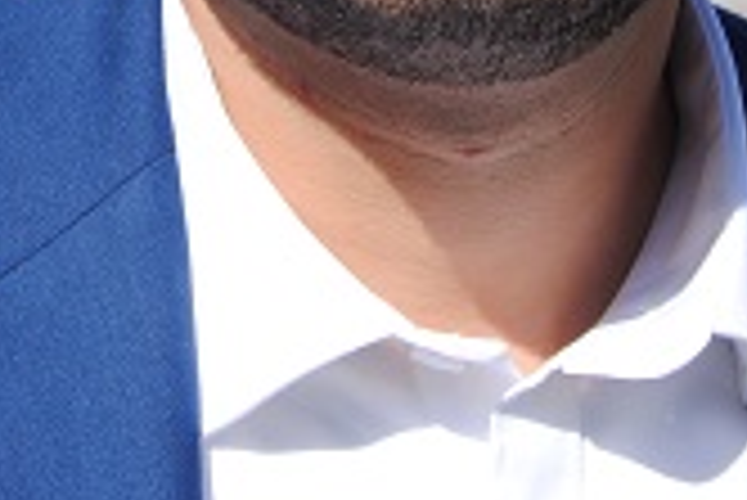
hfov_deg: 11.8
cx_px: 225
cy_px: -381
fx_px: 3614
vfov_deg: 7.7
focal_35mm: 174
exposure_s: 1/320
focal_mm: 32
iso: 100
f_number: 9
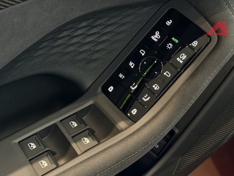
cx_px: 109
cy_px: 74
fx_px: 406
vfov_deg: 24.4
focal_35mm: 60
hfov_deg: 32.2
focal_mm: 6.76
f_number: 1.78
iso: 160
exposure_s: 1/60
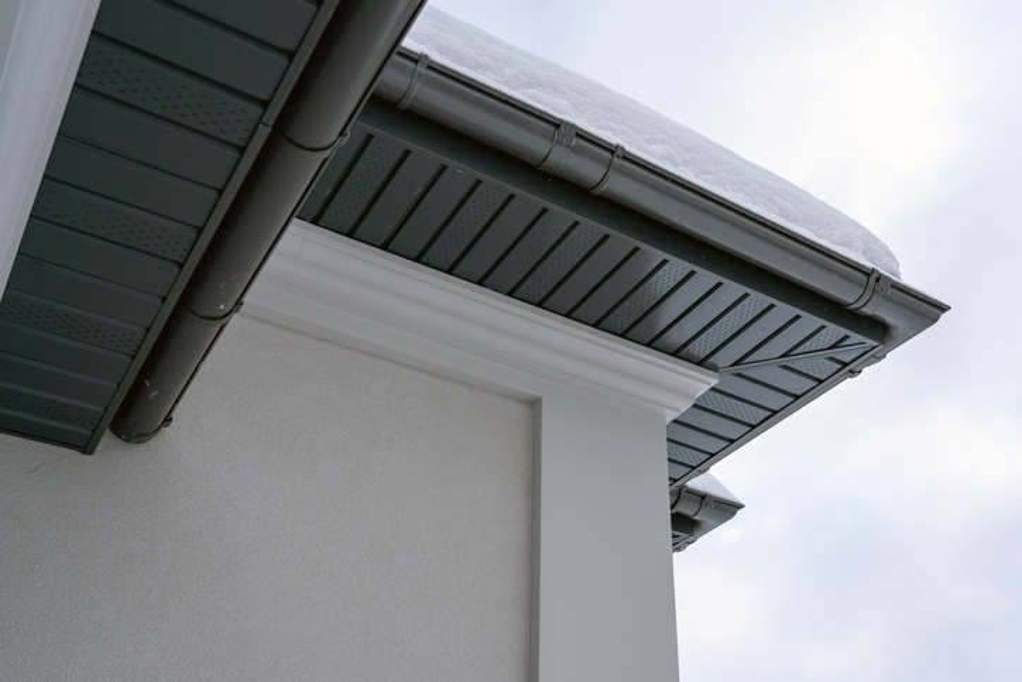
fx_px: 1022
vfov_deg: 36.9
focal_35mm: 36
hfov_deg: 53.1
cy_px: 341
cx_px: 511
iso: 200
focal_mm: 36
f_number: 4
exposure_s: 1/200
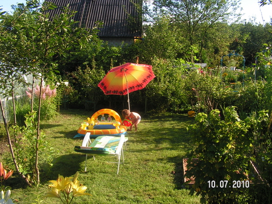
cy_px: 102
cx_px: 136
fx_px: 283
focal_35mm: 36
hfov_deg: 51.3
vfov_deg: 39.7
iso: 64
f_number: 4.8
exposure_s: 1/200
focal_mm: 6
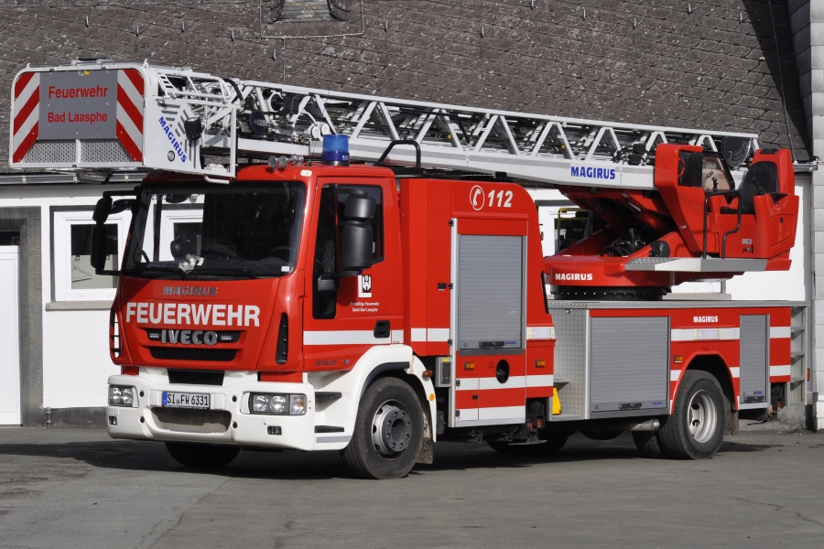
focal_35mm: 105
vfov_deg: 13.0
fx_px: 2403
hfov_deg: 19.5
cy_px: 274
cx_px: 412
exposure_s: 1/1250
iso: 500
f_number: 9
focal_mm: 70
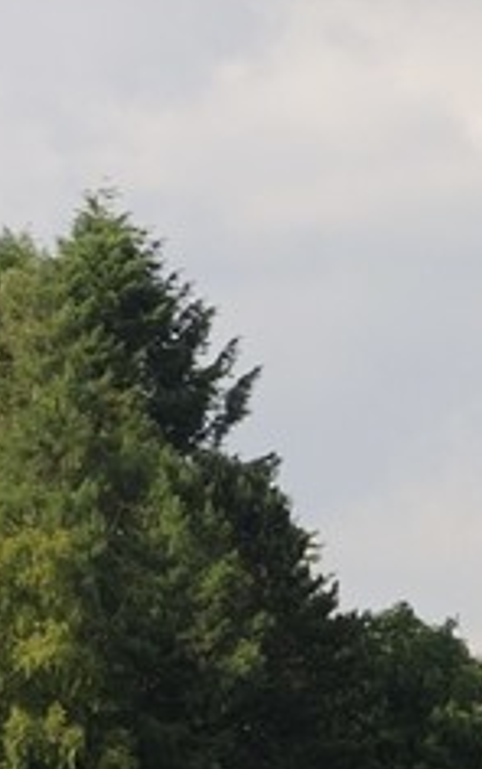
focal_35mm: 400
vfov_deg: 5.1
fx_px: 8387
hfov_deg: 3.1
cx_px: 2088
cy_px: 1595
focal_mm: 58
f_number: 16
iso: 200
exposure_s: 1/80
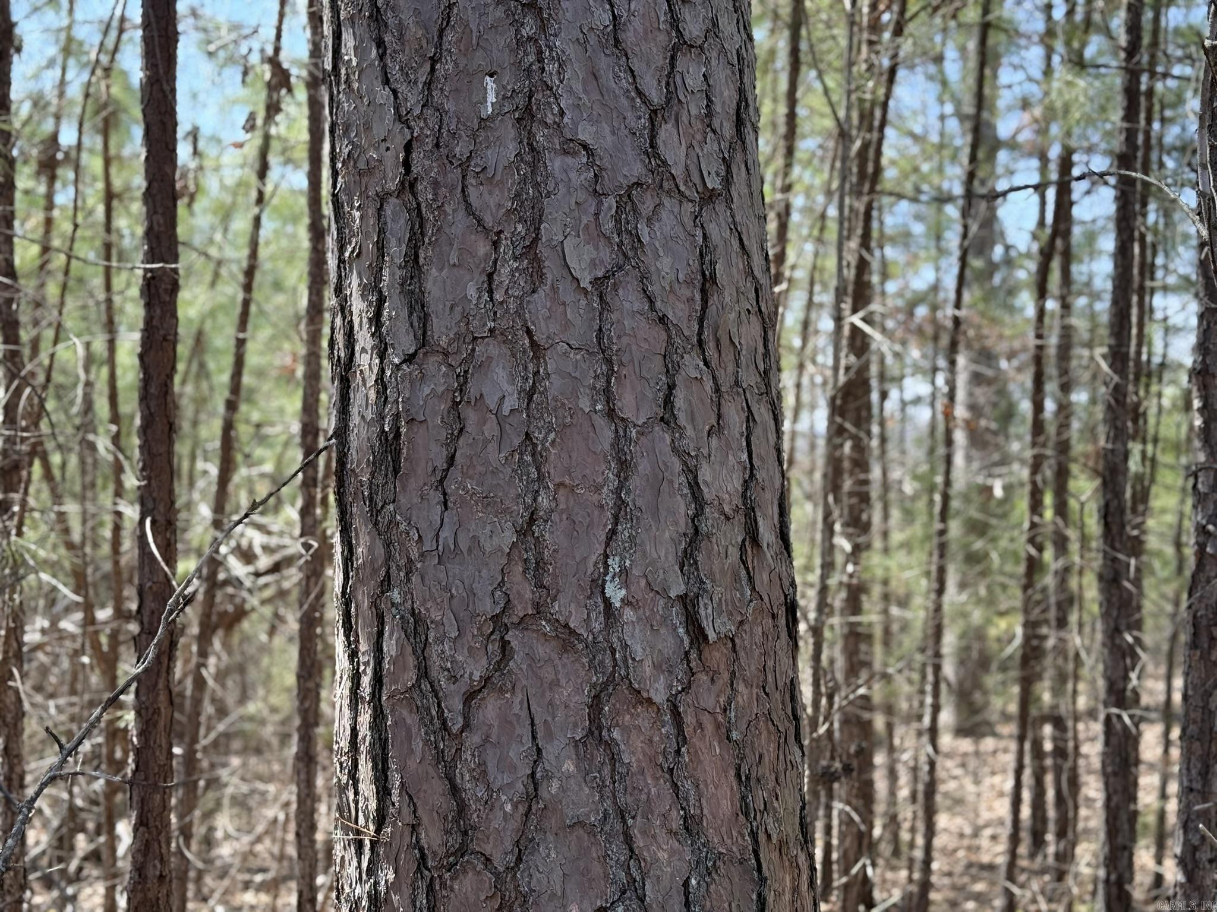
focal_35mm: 48
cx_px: 608
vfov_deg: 30.3
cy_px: 456
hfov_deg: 39.7
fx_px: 1688
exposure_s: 1/663
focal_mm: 6.76
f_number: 1.78
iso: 80
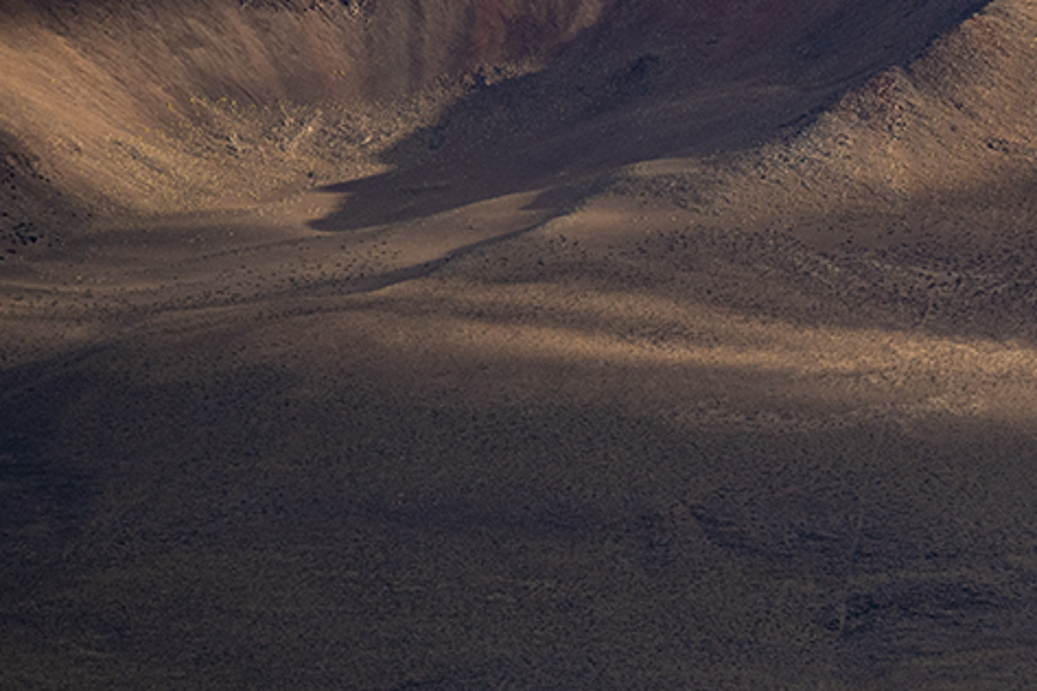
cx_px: 1177
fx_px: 17772
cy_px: 324
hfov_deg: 3.3
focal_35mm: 617
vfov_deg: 2.2
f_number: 5.3
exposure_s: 1/200
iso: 280
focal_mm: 195
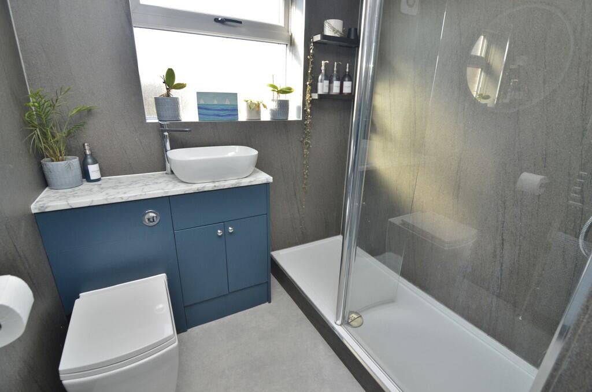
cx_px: 296
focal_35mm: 16
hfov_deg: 95.1
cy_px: 196
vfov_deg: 71.8
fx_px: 271
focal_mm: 11
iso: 400
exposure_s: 1/60
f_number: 5.6
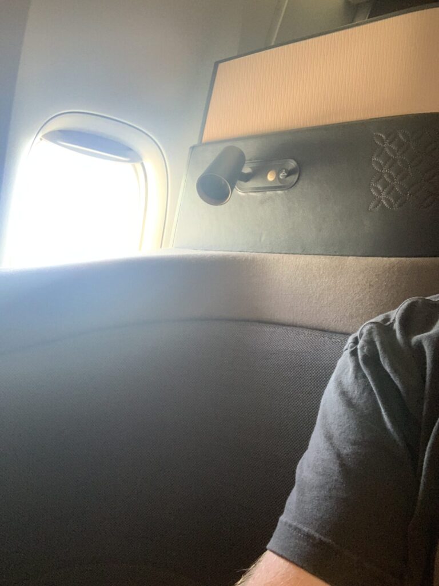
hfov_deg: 44.2
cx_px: 220
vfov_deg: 56.8
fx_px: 541
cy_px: 293
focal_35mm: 32
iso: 320
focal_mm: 2.87
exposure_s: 1/31
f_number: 2.2
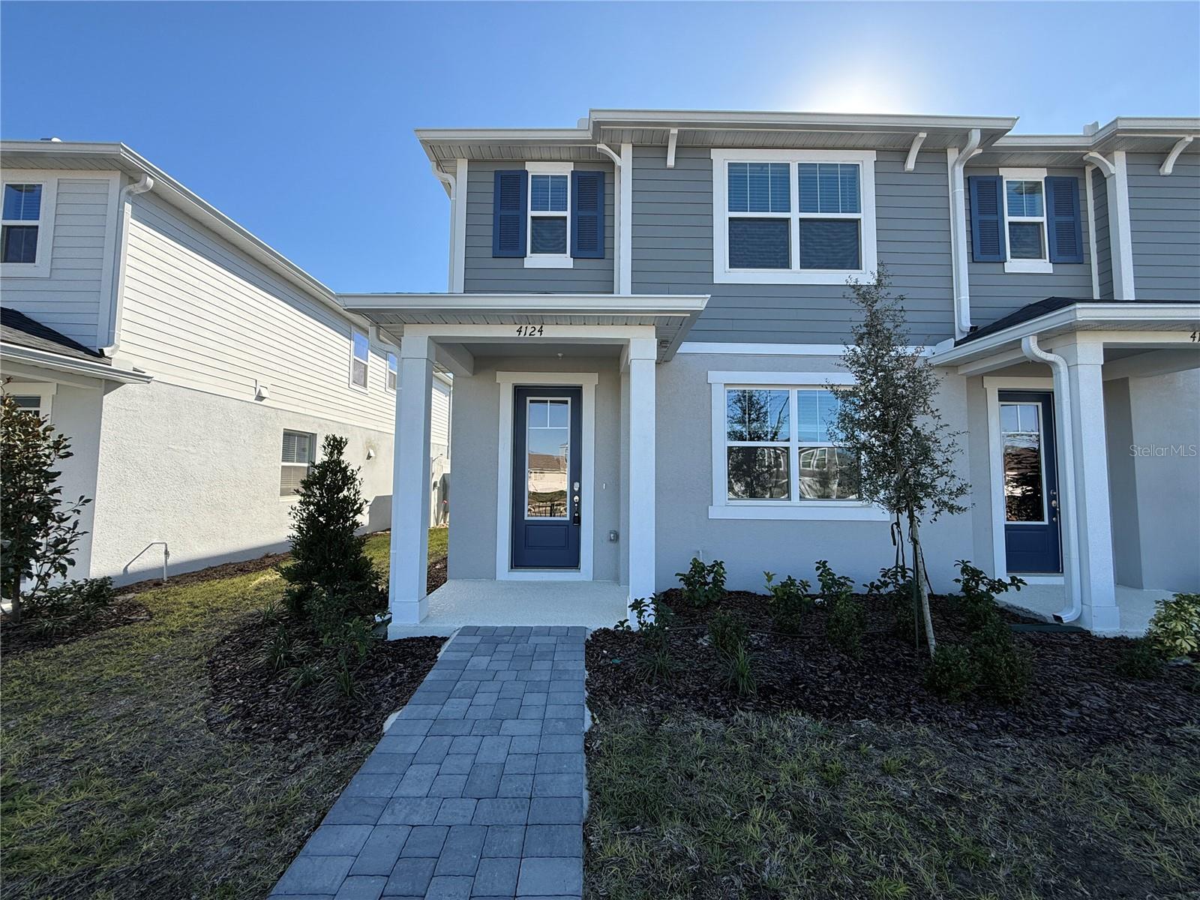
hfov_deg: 102.1
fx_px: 485
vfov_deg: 85.7
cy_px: 450
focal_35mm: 14
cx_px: 600
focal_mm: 2.22
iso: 64
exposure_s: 1/1068
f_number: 2.2
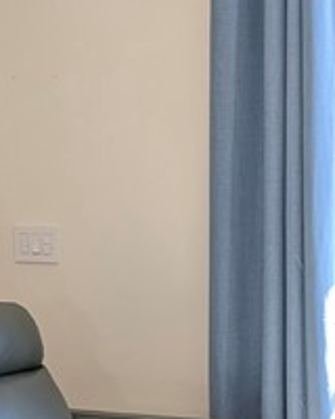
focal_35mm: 120
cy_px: 310
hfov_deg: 12.8
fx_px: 1487
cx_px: 129
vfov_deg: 16.0
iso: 45
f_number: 1.68
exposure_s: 1/90
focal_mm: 6.9
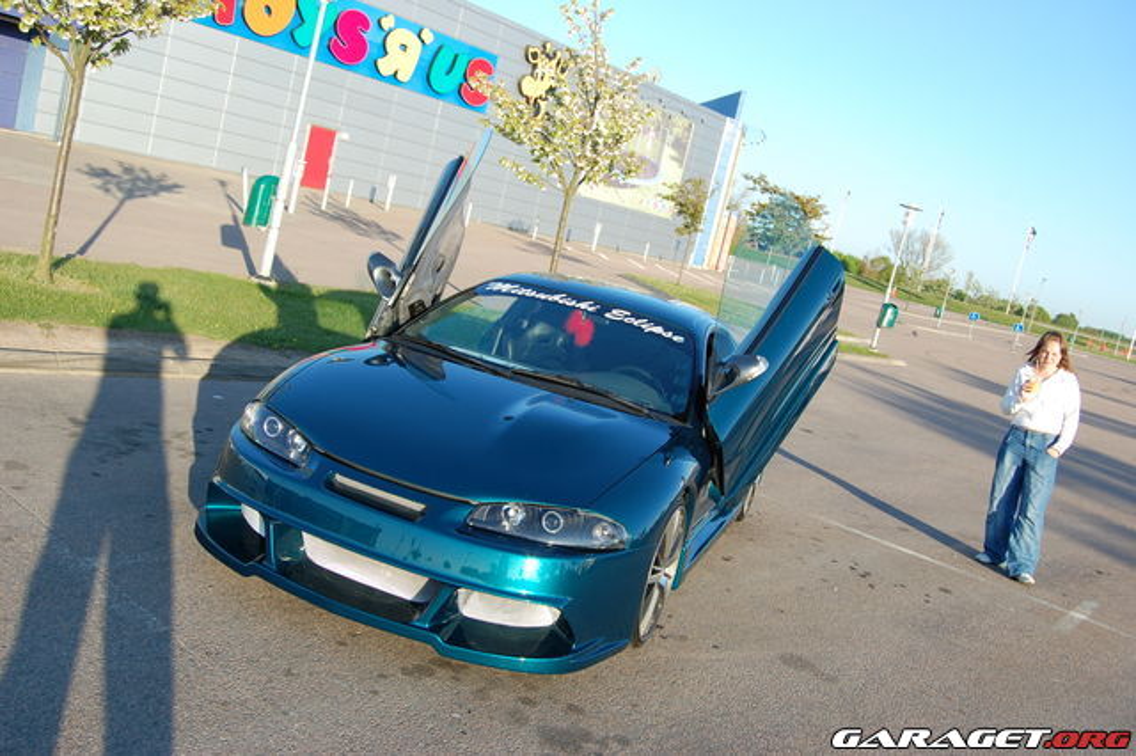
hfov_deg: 57.2
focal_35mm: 33
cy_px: 378
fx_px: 1041
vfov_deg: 39.9
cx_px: 568
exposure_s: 1/200
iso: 200
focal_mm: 22
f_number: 7.1
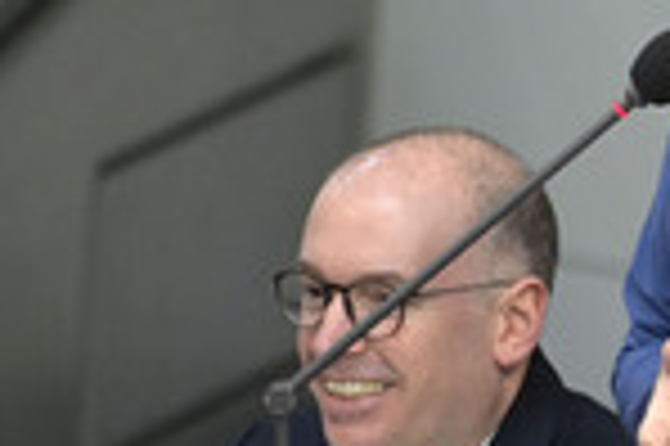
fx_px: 28072
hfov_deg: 1.4
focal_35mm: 1510
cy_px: 207
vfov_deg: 0.9
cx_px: 722
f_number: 5.6
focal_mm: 500
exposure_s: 1/320
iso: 6400
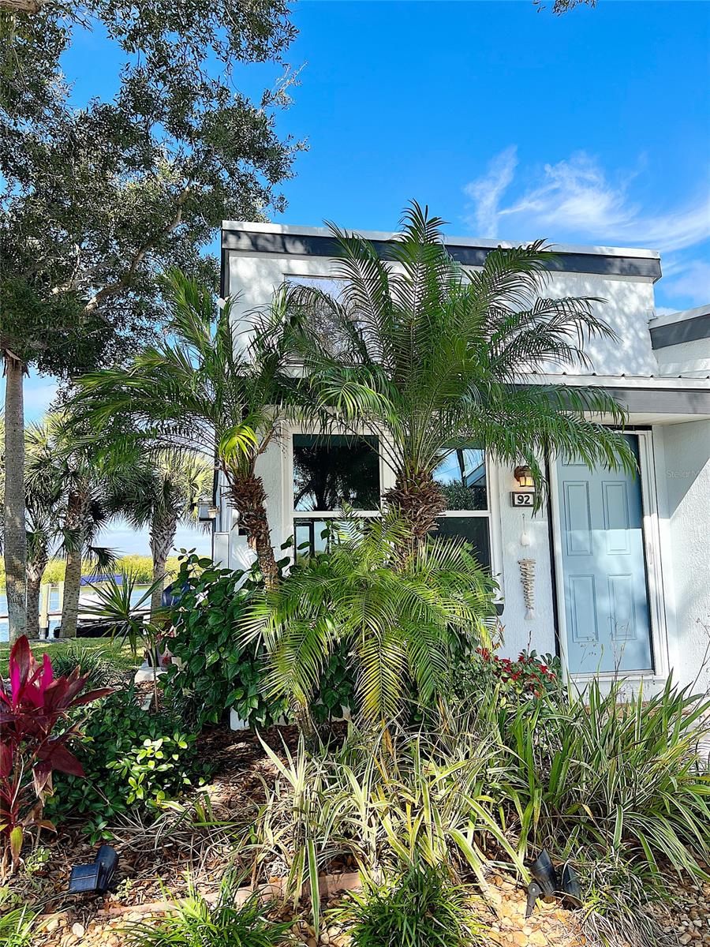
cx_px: 355
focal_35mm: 26
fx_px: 711
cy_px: 474
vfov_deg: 67.3
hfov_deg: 53.1
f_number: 1.5
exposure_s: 1/1531
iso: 50
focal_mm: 5.7
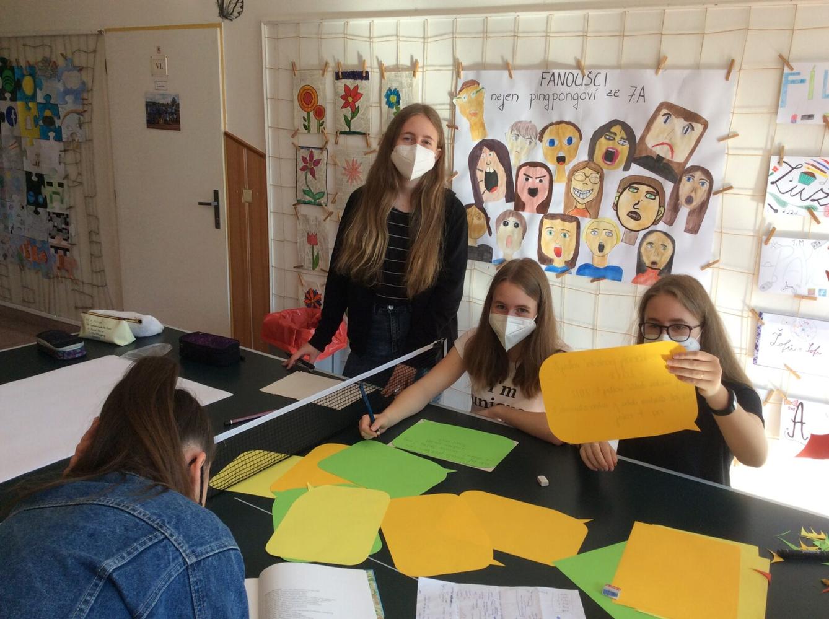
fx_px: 765
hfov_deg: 56.9
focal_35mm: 32
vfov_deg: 44.0
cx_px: 414
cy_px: 310
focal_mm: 3.3
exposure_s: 1/119
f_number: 2.4
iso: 32
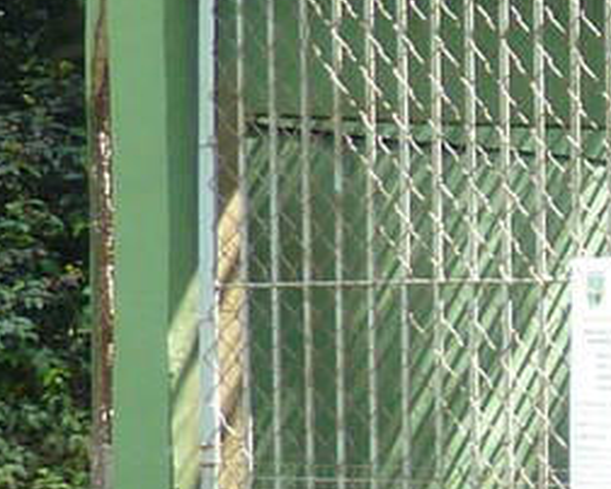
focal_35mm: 155
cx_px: 1809
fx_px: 2805
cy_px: 504
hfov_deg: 9.7
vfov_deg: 9.9
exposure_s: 1/100
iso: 80
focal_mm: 4.1
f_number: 3.3
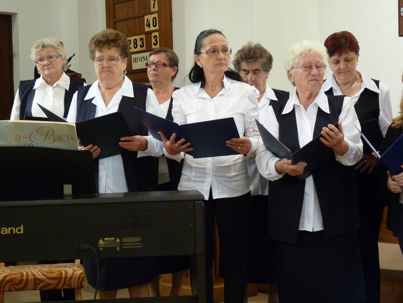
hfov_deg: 24.1
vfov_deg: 18.2
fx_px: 943
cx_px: 202
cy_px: 152
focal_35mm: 81
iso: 400
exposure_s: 1/13
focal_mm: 14.4
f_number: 3.4
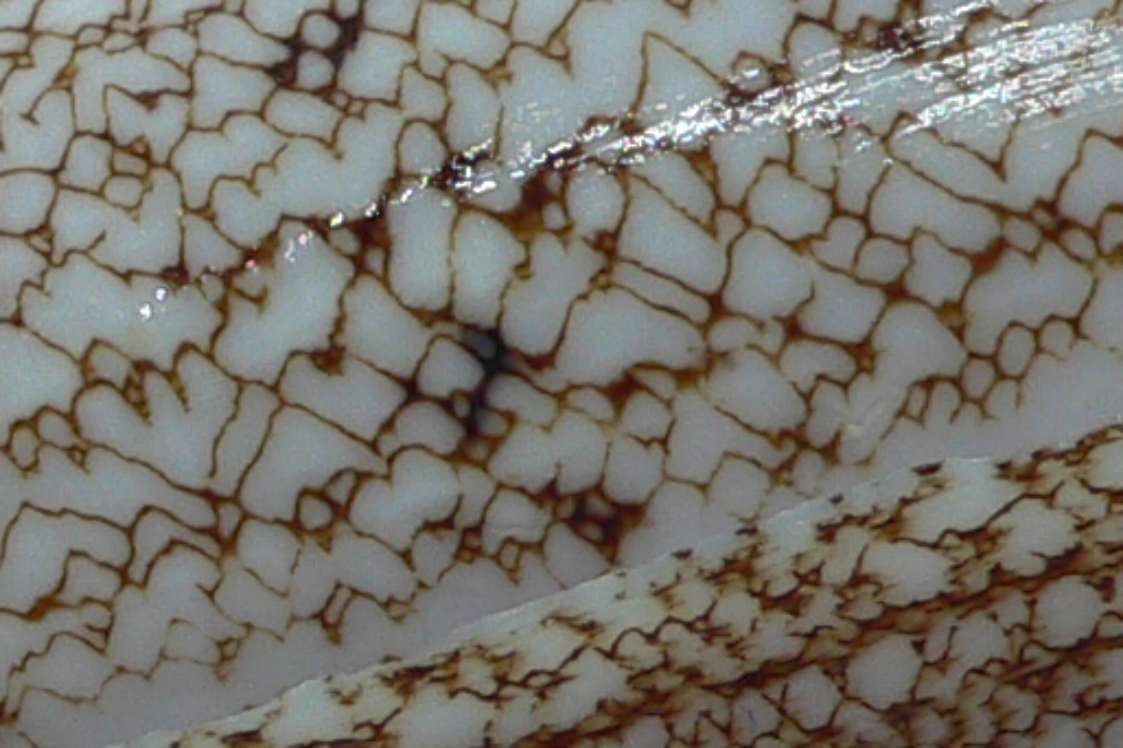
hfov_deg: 14.2
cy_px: 682
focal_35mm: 143
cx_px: 144
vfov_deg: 9.5
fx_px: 4460
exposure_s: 1/60
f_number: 2.8
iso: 80
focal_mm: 4.6
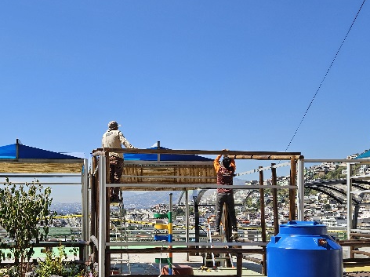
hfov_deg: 47.2
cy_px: 202
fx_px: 416
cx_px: 125
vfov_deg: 36.1
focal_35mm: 39
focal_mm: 5.4
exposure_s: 1/1588
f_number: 1.8
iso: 25
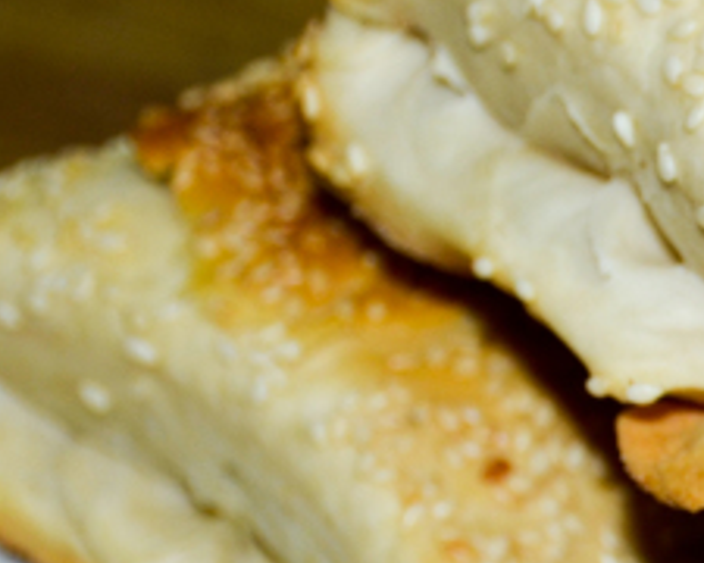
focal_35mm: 256
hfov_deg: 7.4
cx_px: 1092
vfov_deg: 6.0
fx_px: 5334
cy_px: 435
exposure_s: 1/60
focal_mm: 40
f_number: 4.5
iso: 200
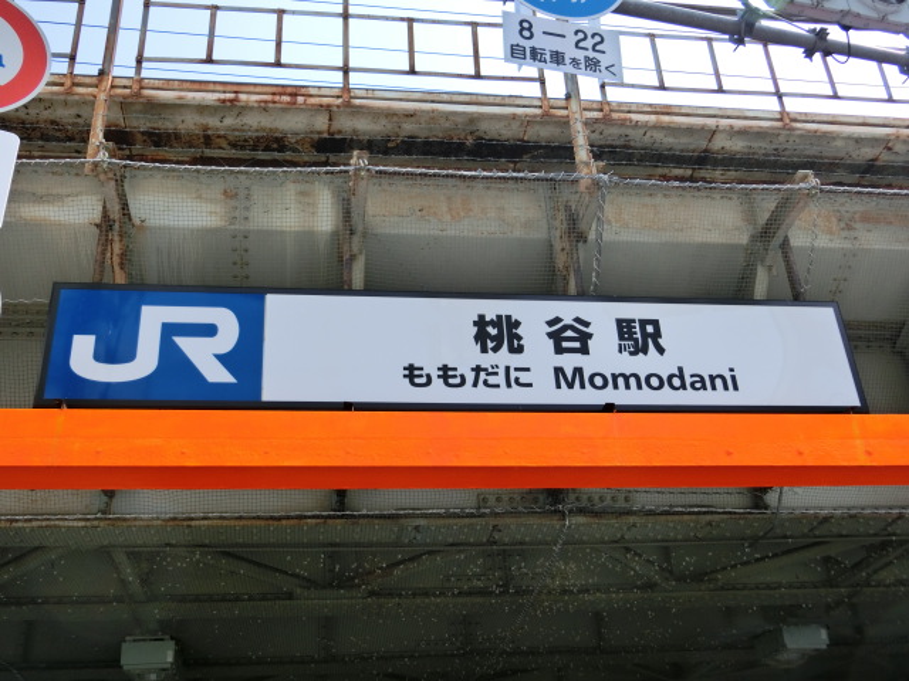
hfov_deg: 47.9
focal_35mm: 39
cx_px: 454
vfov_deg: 36.8
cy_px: 340
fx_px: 1024
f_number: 4.1
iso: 80
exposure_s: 1/400
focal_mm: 6.9
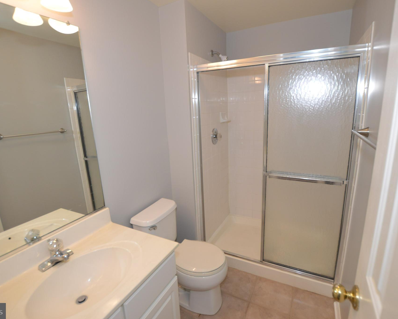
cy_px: 160
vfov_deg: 77.0
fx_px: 200
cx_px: 195
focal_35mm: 17
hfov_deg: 89.6
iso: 400
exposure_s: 1/100
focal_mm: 10
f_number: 4.5
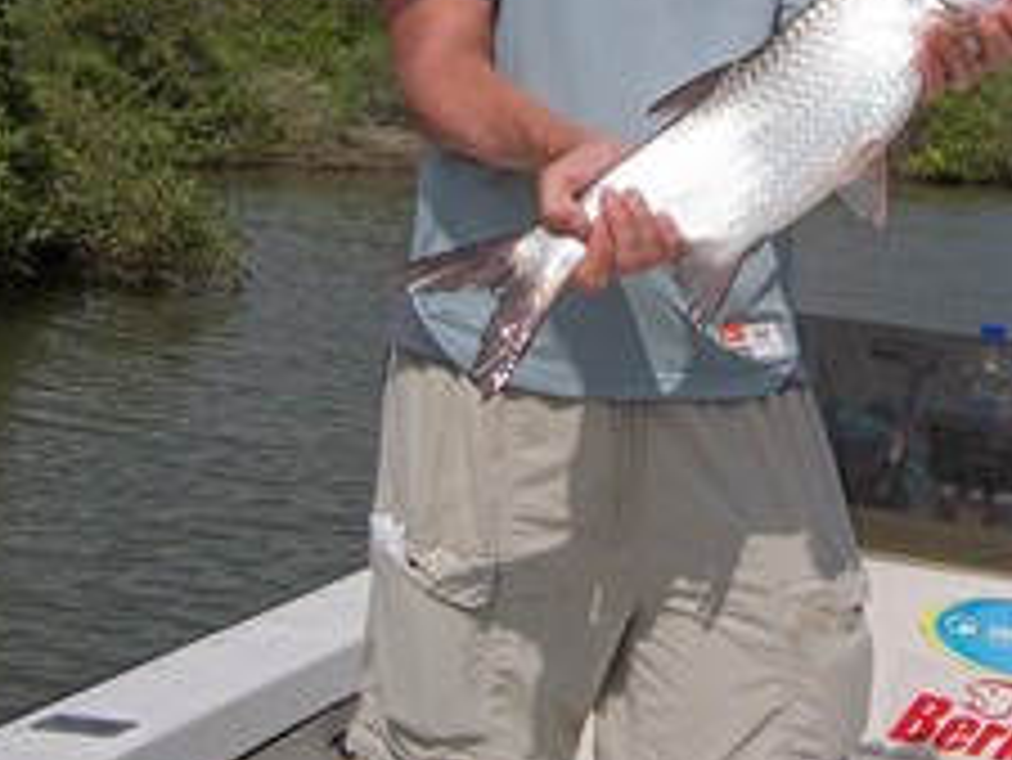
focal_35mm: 71
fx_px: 2077
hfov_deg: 27.1
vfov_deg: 20.5
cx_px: 729
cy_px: 135
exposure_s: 1/1000
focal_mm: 6.7
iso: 80
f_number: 6.7
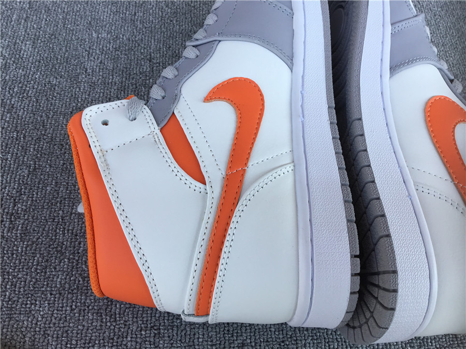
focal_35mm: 31
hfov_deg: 58.4
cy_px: 174
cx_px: 233
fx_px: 417
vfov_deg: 45.4
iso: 25
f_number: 2.4
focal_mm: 3.3
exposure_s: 1/260
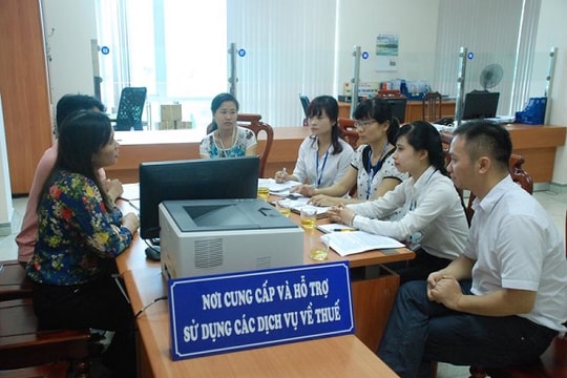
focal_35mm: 36
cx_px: 284
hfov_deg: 53.1
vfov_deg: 36.9
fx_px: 567
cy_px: 189
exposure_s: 1/50
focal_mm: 24
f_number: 4
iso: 1000
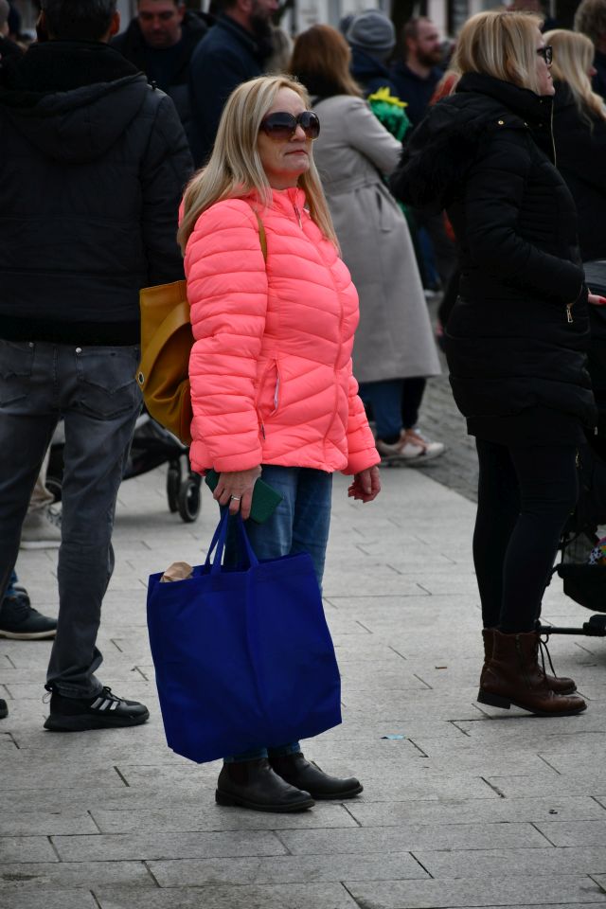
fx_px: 5302
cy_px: 454
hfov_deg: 6.5
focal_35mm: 210
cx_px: 303
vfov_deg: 9.8
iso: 220
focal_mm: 140
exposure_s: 1/500
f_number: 5.6
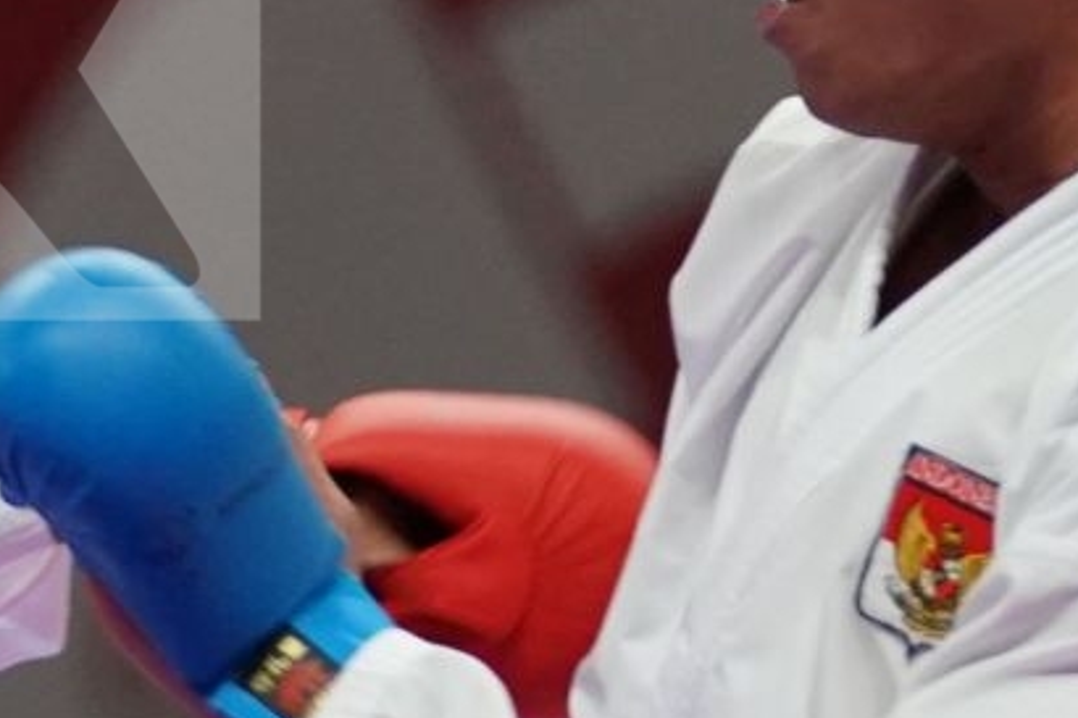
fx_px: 44298
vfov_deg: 0.9
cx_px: -876
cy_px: 82
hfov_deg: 1.4
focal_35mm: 1480
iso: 3200
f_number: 4
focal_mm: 225
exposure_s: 1/1000
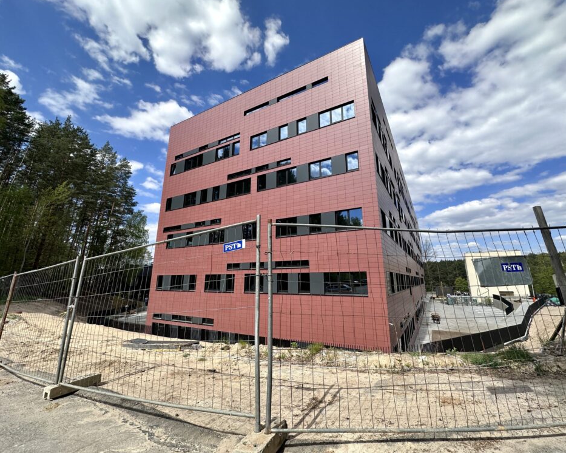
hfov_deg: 96.8
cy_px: 220
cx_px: 291
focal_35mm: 15
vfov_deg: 84.0
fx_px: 251
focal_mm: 2.22
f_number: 2.2
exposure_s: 1/1715
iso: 50
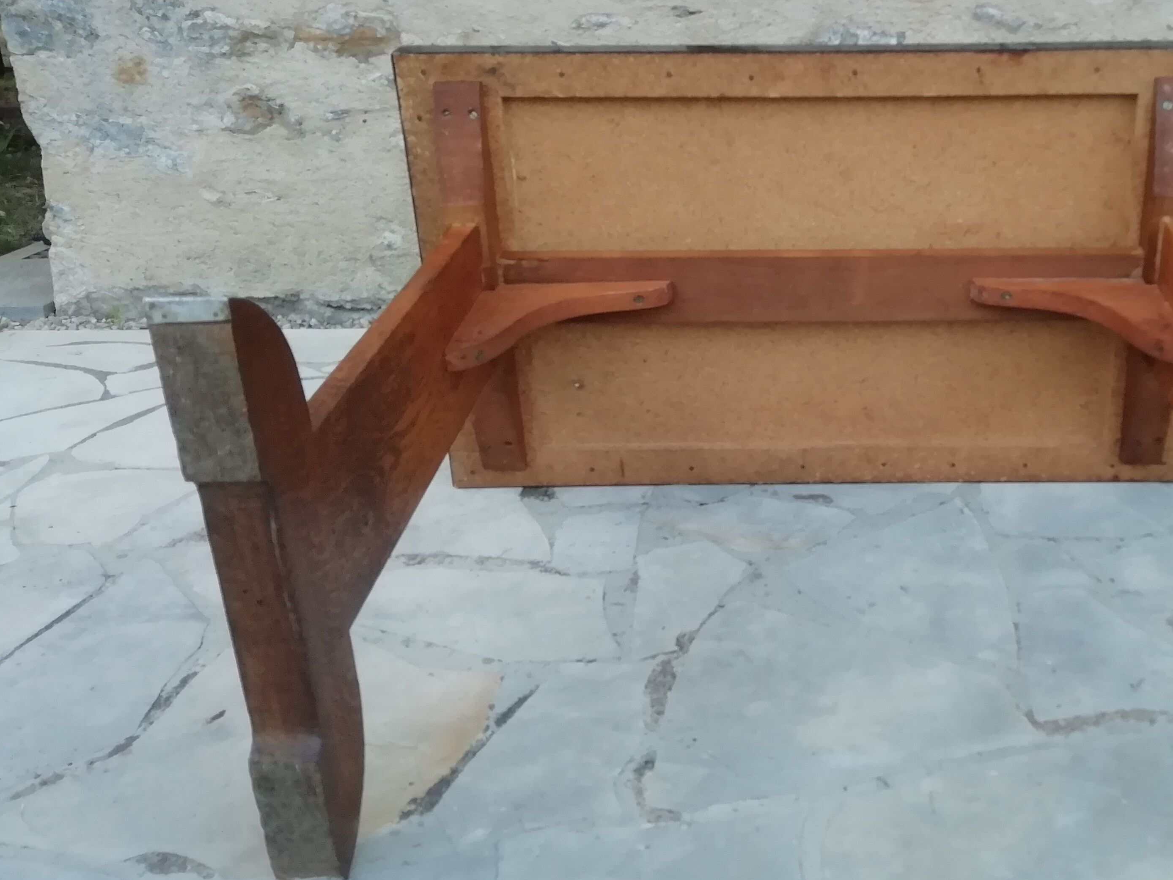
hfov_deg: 46.7
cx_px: 829
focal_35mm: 39
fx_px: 1322
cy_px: 388
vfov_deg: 36.8
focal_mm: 3.46
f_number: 2.2
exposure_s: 1/33.3
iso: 80
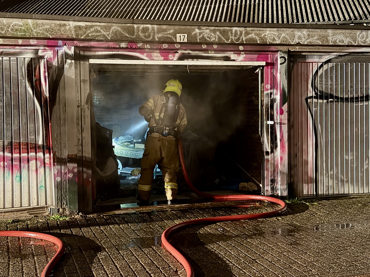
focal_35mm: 49
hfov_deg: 38.9
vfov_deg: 29.7
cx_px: 183
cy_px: 137
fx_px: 524
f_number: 1.78
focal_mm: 6.76
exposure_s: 1/9
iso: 640
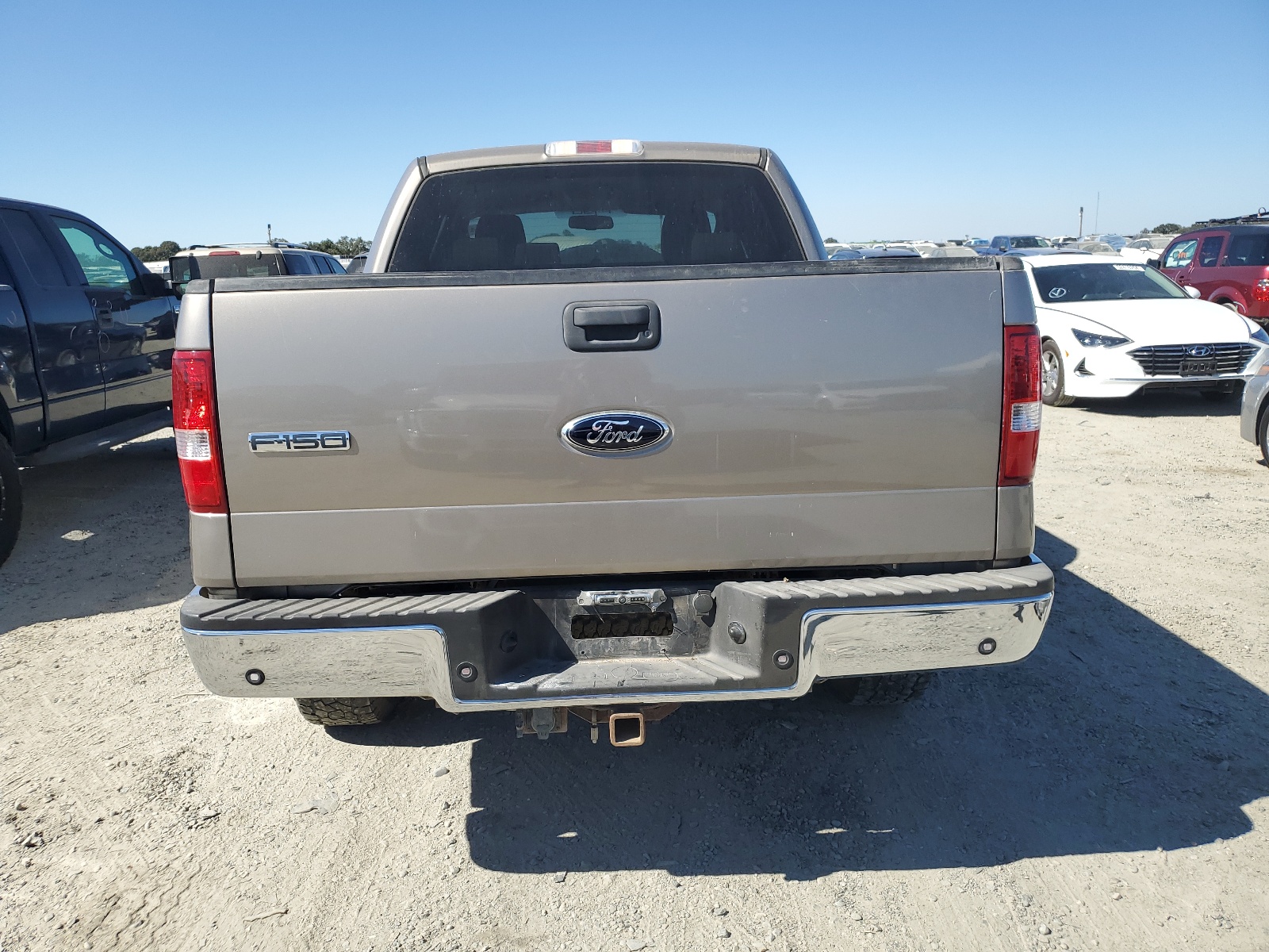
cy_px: 476
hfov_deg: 67.3
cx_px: 634
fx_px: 953
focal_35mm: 26
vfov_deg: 53.1
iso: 50
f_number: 1.5
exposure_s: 1/2500
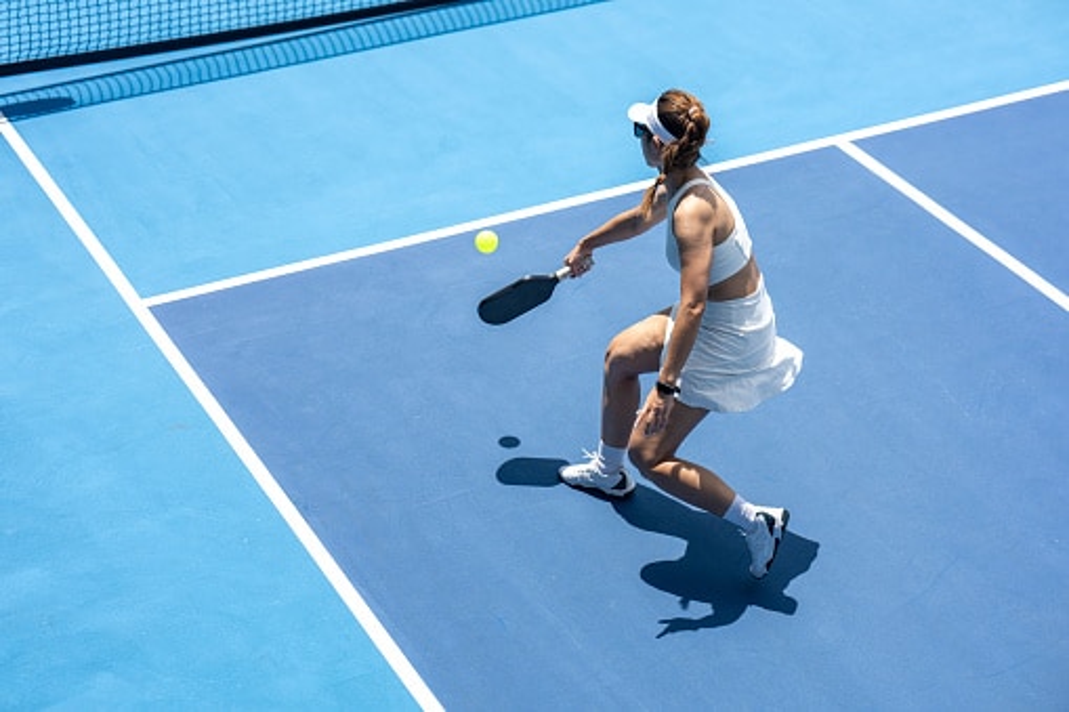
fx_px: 2523
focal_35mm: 85
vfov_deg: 16.1
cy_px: 356
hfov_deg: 23.9
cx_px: 534
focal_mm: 85
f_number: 2.5
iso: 160
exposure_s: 1/4000
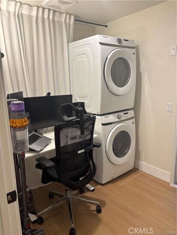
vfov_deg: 67.3
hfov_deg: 53.1
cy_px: 118
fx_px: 177
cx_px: 88
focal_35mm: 26
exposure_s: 1/60
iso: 80
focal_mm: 5.96
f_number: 1.6
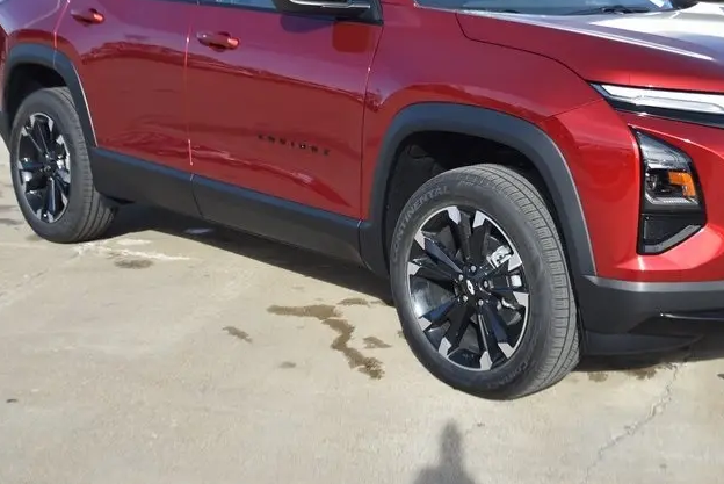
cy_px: 91
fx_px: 1187
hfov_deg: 33.7
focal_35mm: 59
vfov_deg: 22.7
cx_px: 468
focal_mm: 24
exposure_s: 1/500
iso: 100
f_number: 4.5
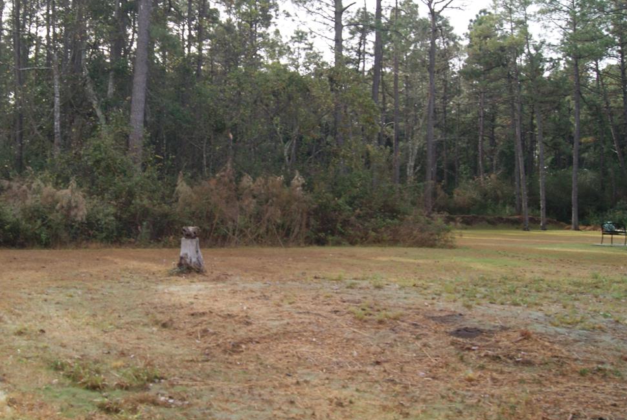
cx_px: 159
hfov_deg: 42.3
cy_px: 101
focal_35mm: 45
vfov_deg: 29.4
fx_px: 785
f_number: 8
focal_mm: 18
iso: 100
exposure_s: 1/80
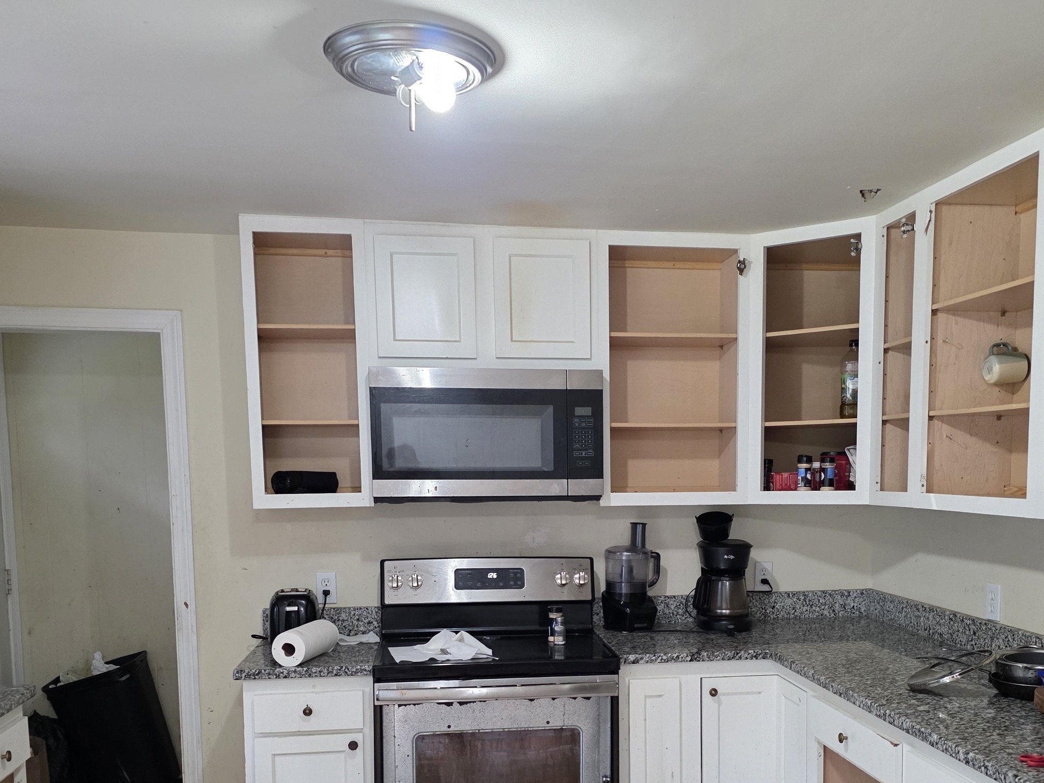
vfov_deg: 39.6
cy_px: 590
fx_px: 1056
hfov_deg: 52.5
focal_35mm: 35
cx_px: 574
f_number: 1.7
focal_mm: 6.3
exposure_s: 1/120
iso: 640
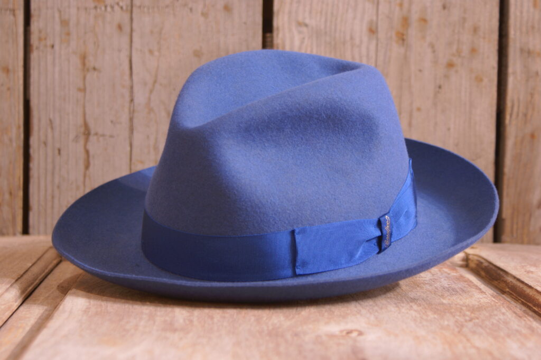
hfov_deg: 22.6
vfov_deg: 15.2
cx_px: 270
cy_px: 180
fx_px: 1351
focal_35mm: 90
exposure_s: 1
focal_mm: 60
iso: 100
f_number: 5.6
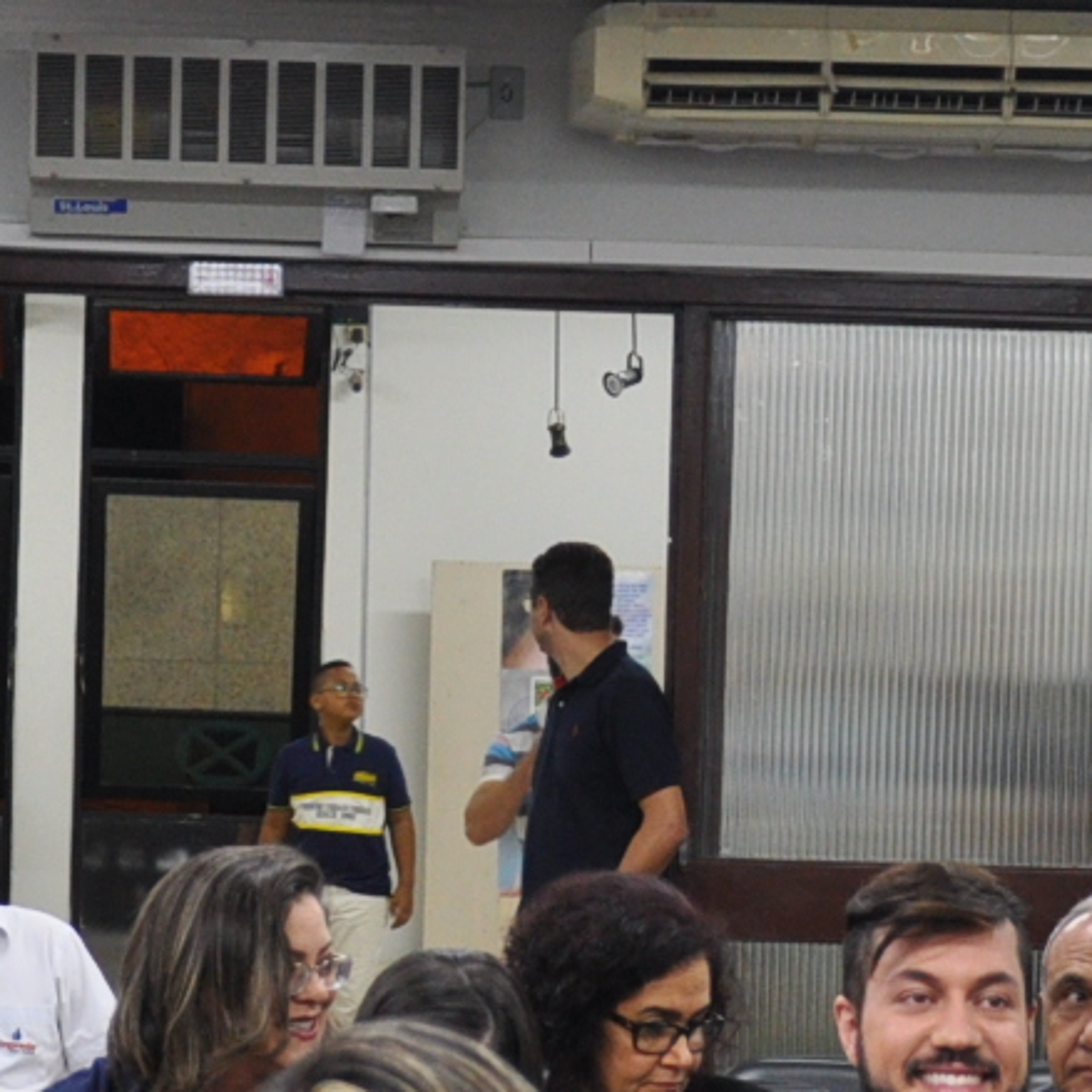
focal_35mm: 174
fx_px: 6210
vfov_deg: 10.0
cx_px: 577
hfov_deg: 10.0
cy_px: 1052
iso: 640
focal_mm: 28
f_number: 4
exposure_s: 1/40
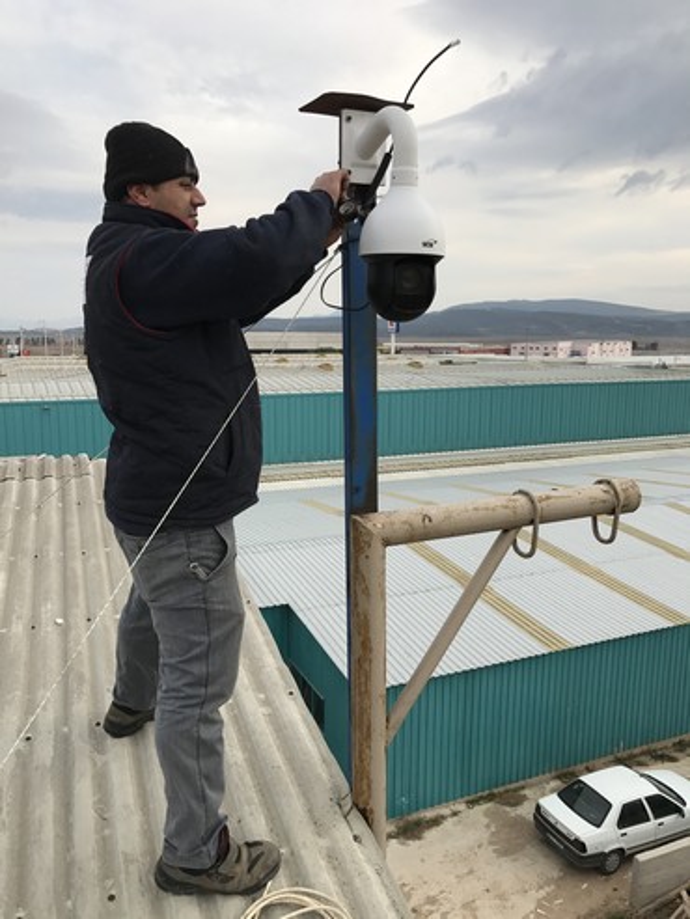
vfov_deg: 63.4
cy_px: 460
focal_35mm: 28
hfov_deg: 49.8
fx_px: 744
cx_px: 345
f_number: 1.8
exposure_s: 1/921
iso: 20
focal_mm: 3.99
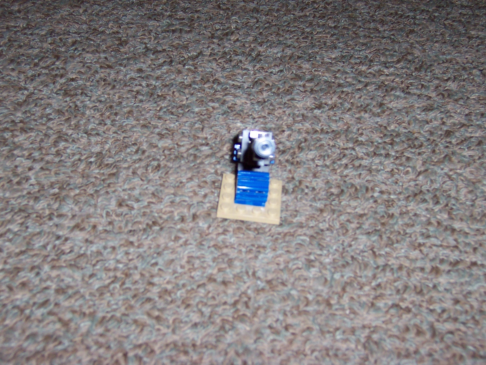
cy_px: 182
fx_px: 941
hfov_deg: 29.0
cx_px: 243
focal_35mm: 67
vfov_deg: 21.9
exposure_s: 1/60
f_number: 3.4
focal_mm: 10.4
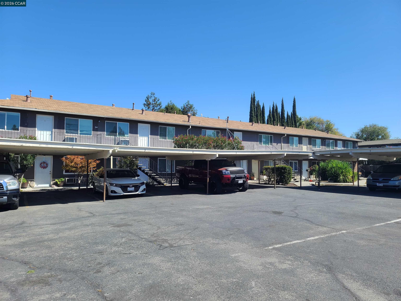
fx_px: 290
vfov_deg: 54.9
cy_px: 150
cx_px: 200
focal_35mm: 25
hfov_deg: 69.4
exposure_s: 1/654
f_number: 1.8
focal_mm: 7
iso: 16
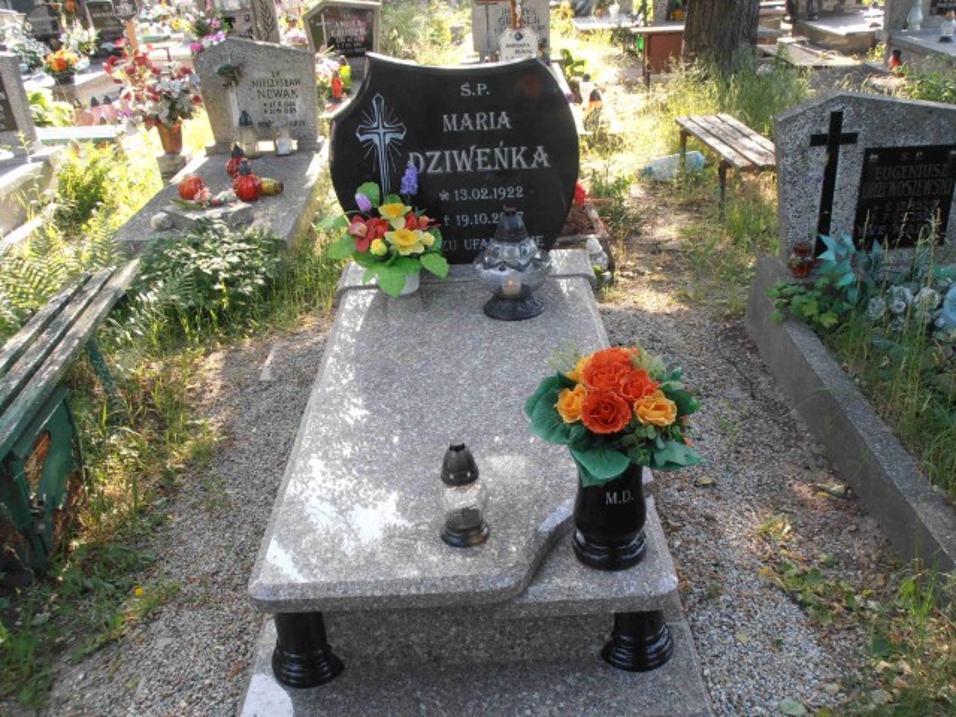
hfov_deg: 50.1
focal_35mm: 37
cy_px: 358
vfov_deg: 38.7
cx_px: 478
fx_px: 1022
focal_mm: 6.61
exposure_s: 1/80
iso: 80
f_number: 3.9
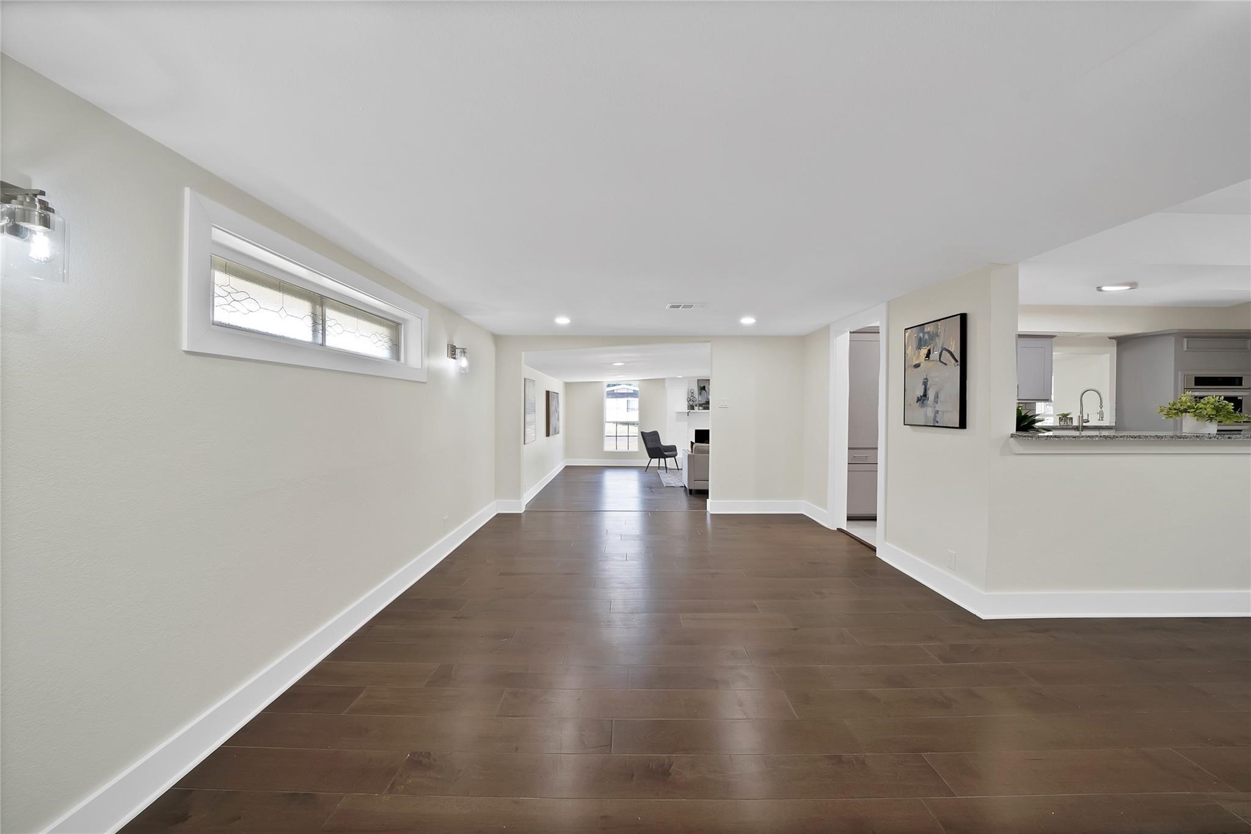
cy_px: 417
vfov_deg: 90.0
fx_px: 417
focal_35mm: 12
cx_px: 626
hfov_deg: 112.6
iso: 640
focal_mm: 12
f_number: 9
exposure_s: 1/5
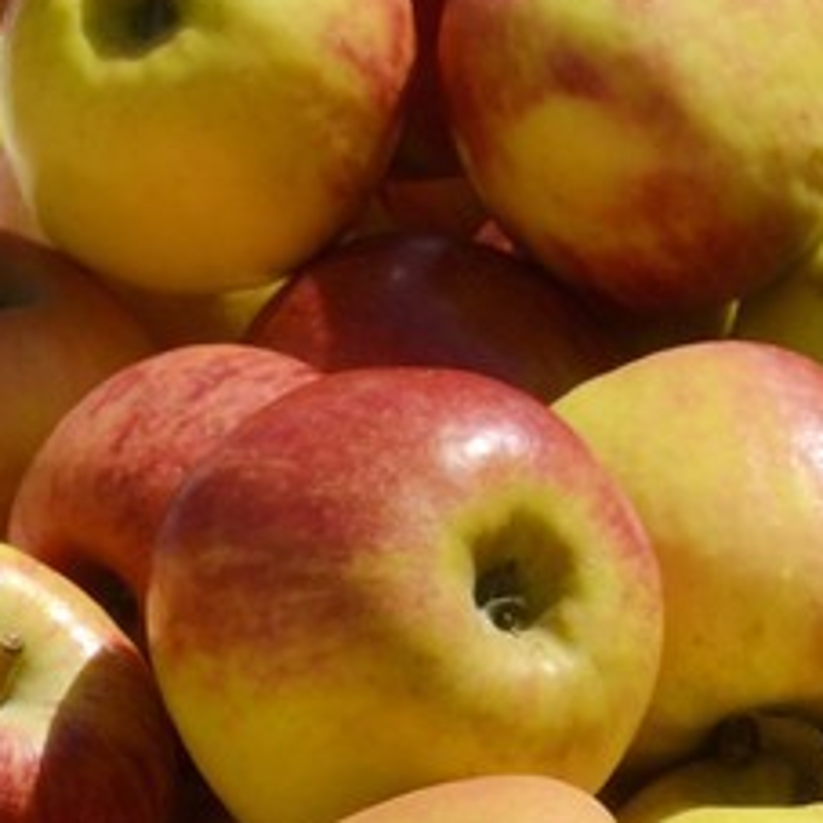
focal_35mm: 270
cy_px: 2469
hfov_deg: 6.4
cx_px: 1084
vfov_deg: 6.0
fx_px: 7263
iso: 200
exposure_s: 1/200
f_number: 16
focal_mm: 45
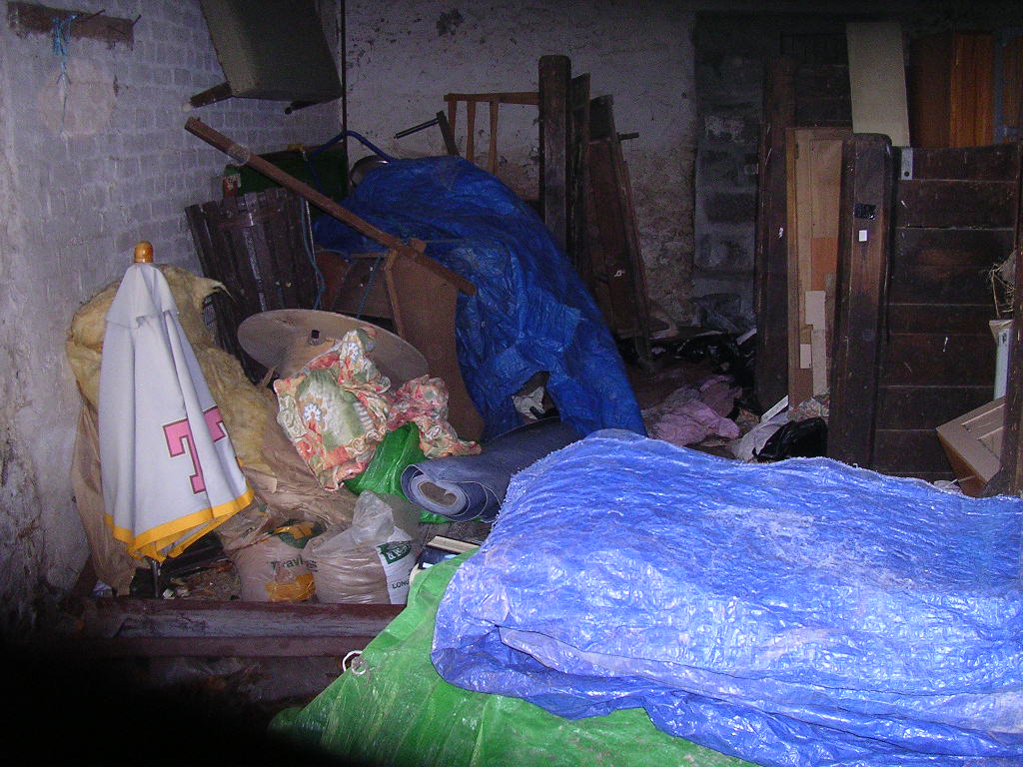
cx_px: 512
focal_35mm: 38
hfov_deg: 49.0
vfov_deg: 37.7
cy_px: 384
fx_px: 1123
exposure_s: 1/60.1
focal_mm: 5.8
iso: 345
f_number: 2.8
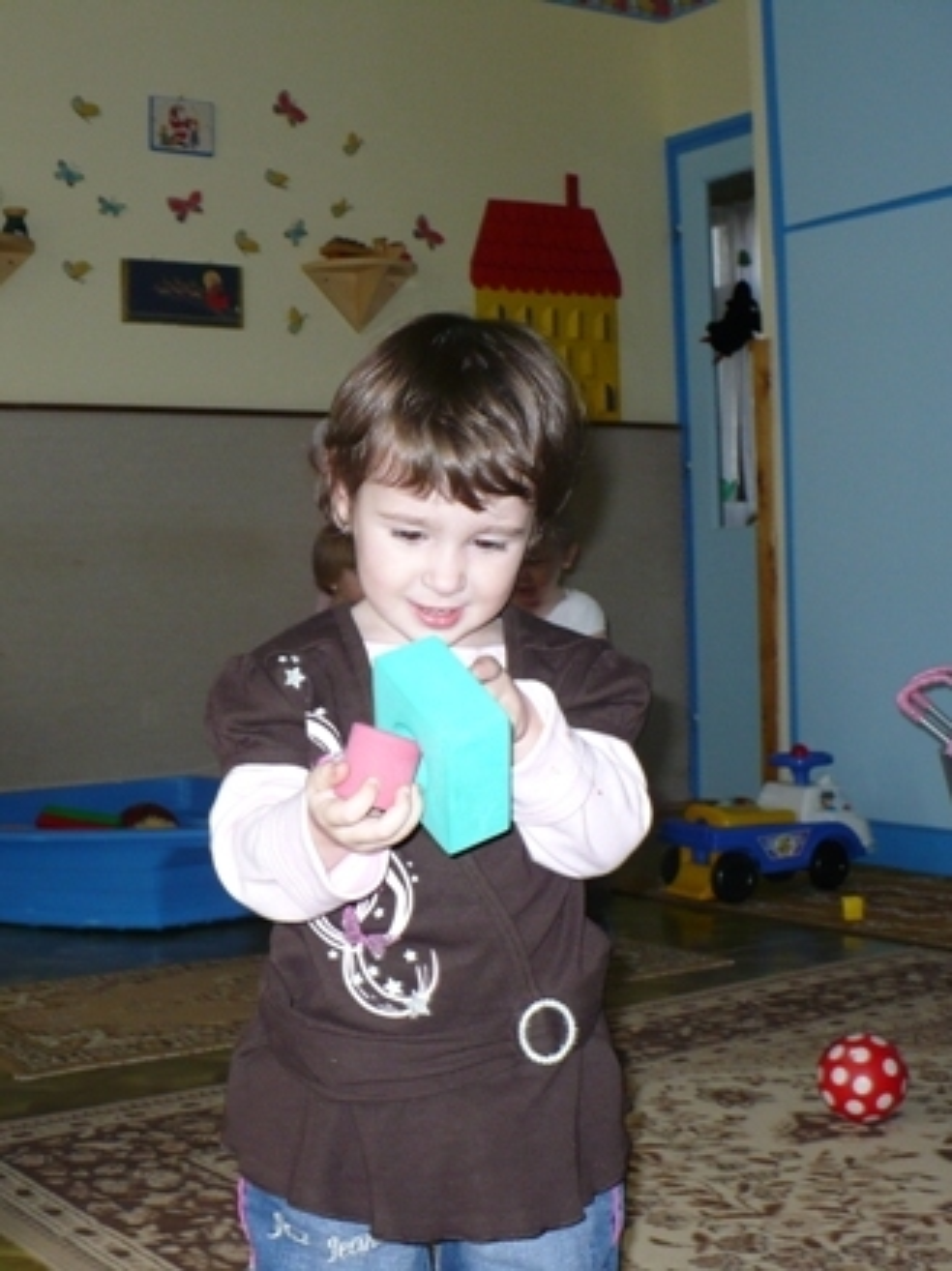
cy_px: 636
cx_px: 476
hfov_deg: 38.6
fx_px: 1358
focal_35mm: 37
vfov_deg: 50.2
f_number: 2.8
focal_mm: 6.1
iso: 125
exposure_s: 1/30
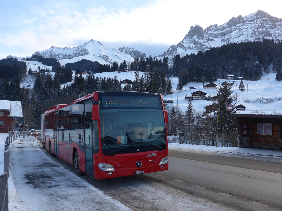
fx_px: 236
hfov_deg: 61.7
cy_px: 106
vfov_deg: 48.2
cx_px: 141
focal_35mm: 29
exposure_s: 1/500
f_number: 2.8
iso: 80
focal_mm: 6
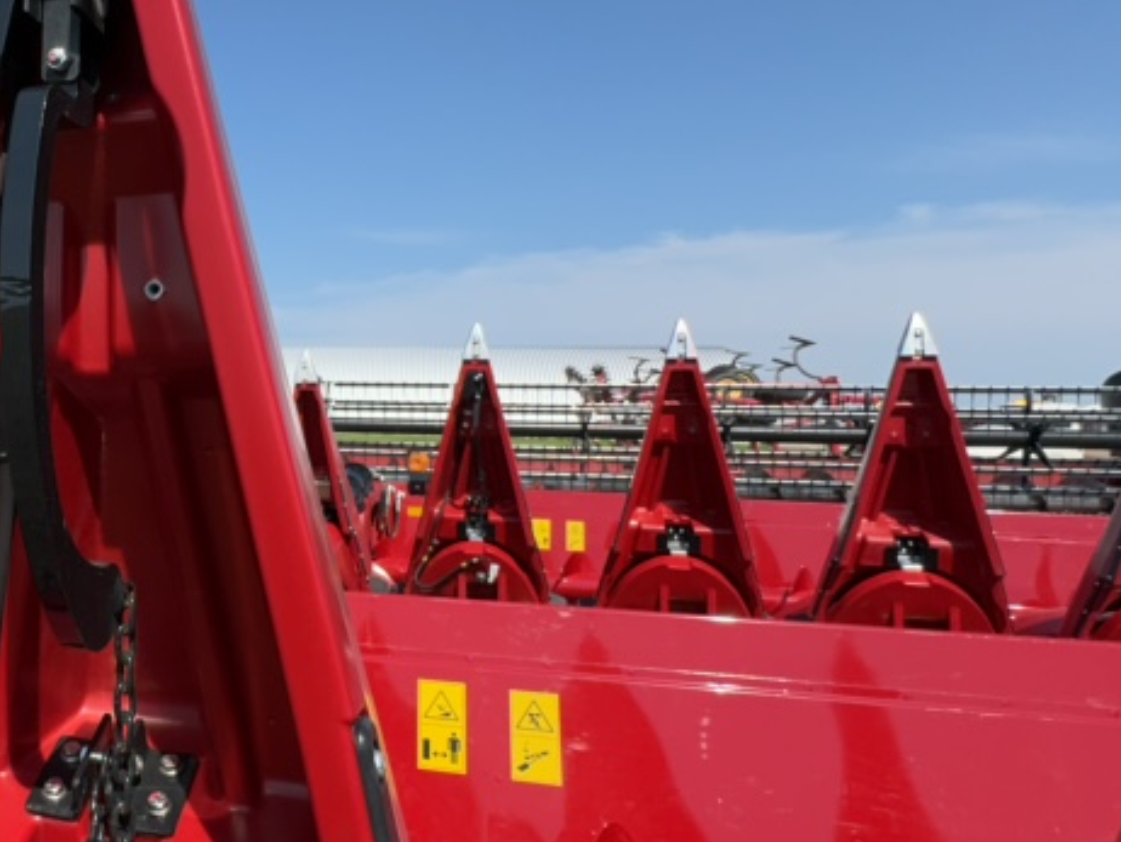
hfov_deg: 50.4
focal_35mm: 31
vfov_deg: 45.4
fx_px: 1004
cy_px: 381
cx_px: 75
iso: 40
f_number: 2.2
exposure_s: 1/1667
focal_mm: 2.22
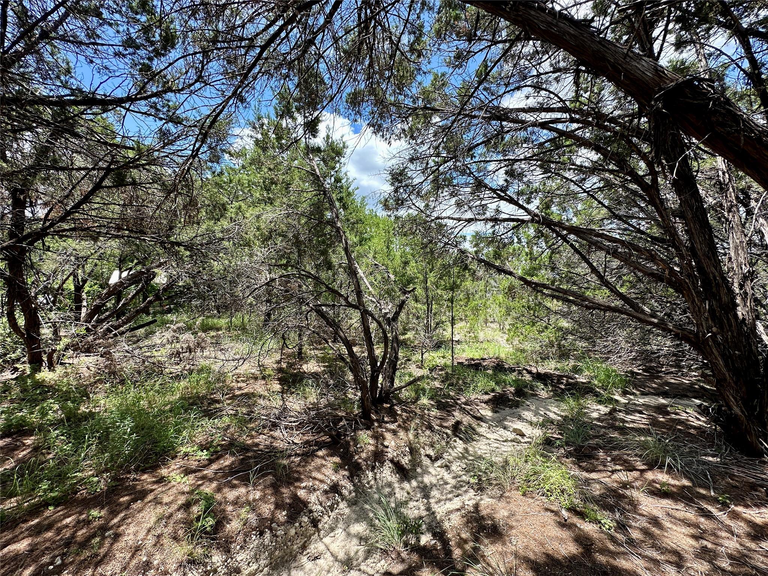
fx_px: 311
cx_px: 384
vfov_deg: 85.7
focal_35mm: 14
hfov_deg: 102.1
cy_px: 288
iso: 40
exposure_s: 1/491
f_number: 2.2
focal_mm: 2.22
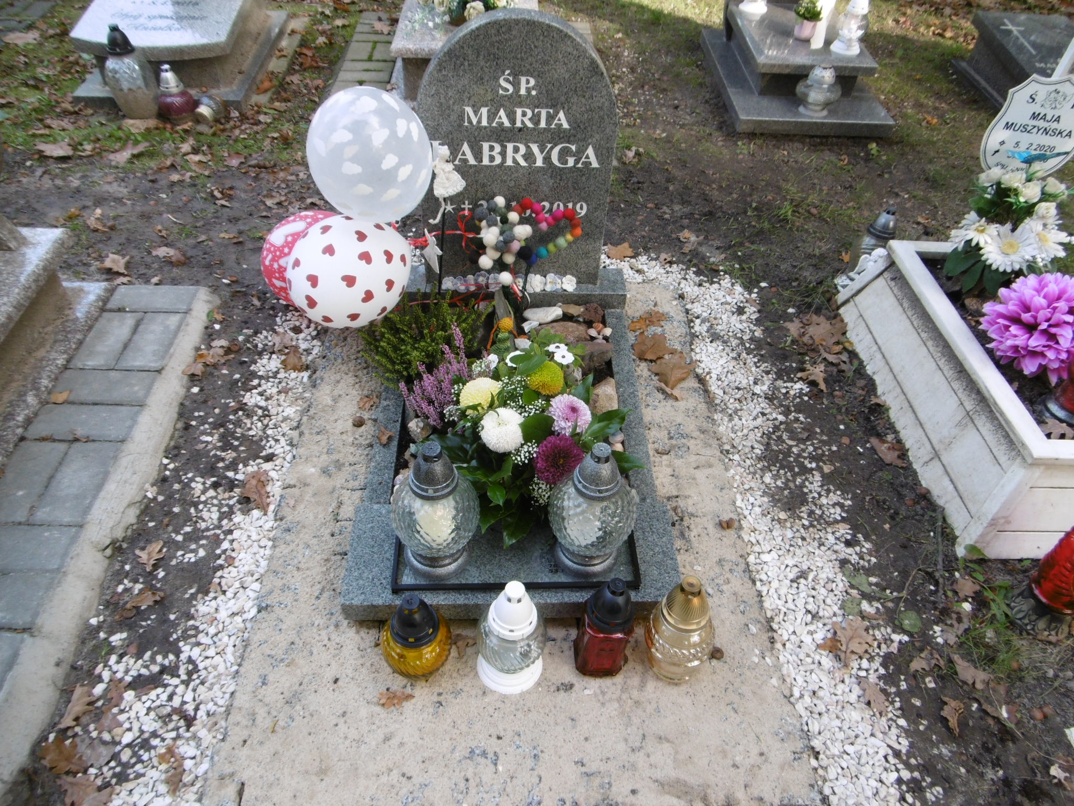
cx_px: 537
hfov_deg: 71.6
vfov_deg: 56.8
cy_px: 403
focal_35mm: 24
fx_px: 745
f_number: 3.1
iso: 100
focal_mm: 4.3
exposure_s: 1/60
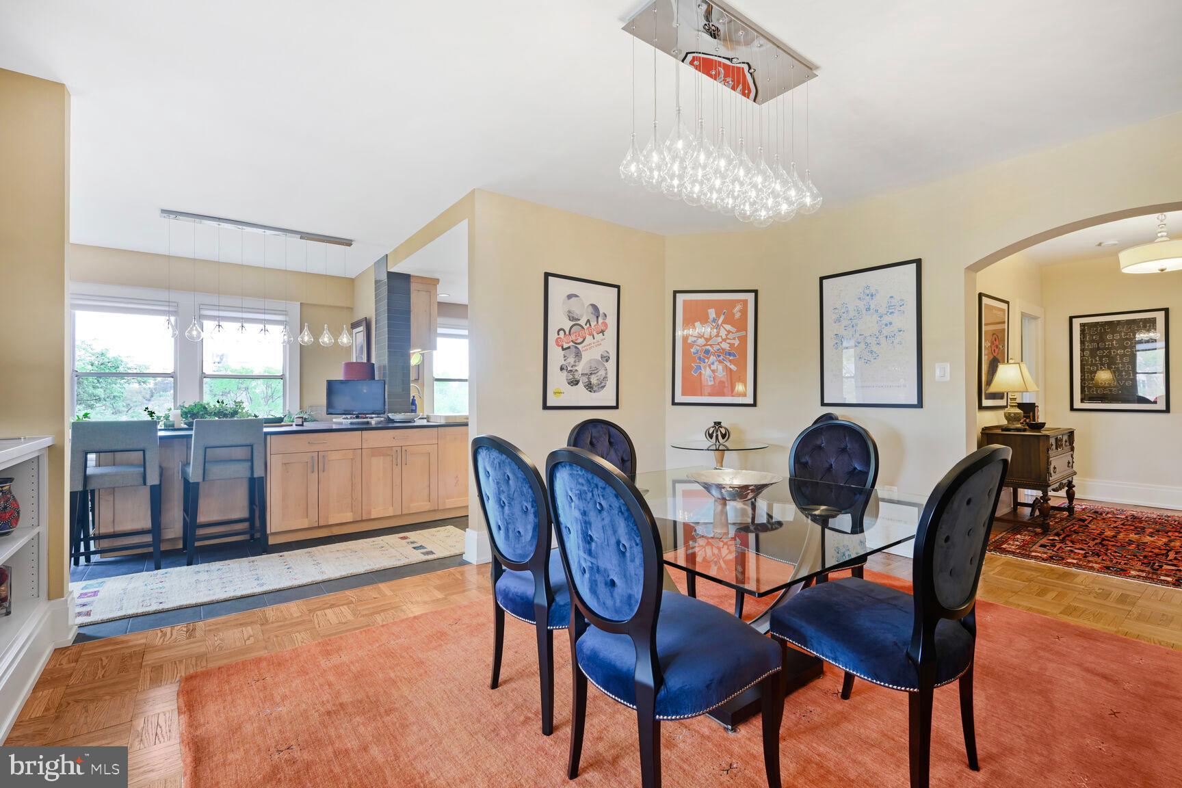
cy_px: 394
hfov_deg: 96.7
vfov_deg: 73.7
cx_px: 591
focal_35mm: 16
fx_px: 525
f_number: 9
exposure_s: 1/4
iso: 200
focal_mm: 16
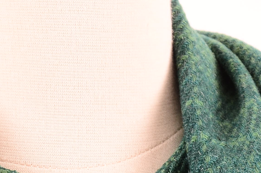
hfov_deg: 7.6
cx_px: -91
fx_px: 1937
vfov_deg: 5.1
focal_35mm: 268
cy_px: 276
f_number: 10
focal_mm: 55
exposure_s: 1/60
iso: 320
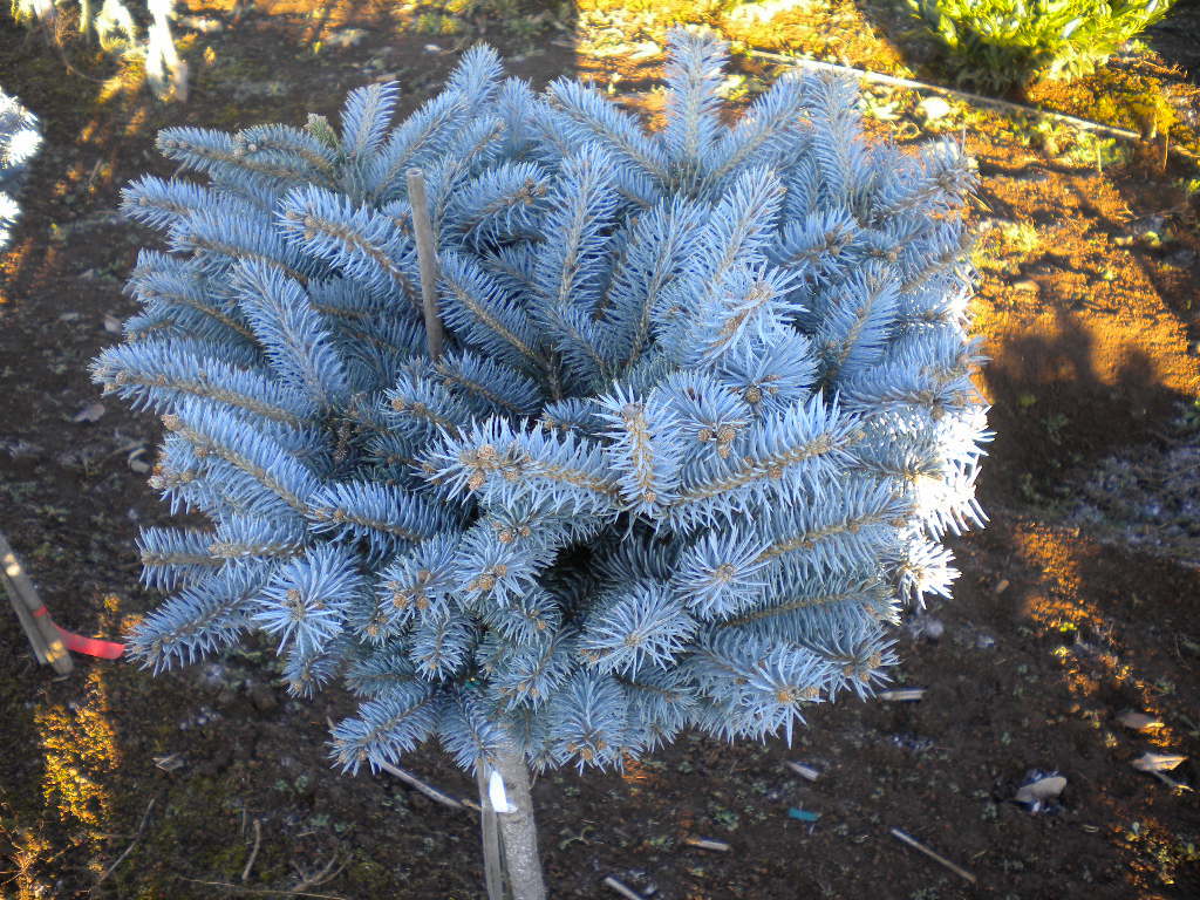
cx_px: 600
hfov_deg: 52.6
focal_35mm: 35
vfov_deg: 40.7
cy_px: 450
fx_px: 1213
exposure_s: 1/65.8
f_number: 3.1
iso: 80
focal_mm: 6.3
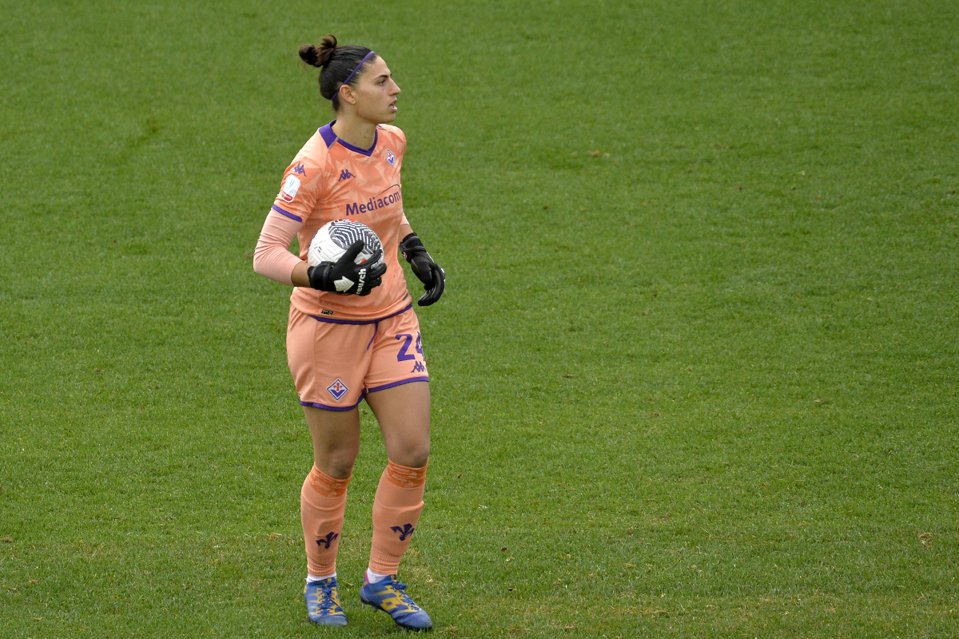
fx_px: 13318
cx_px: 480
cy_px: 320
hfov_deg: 4.1
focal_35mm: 500
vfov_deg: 2.7
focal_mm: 500
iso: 2000
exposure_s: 1/1000
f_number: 7.1
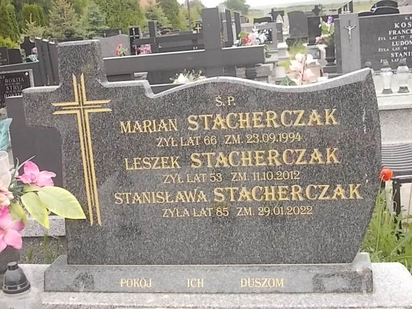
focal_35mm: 51
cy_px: 154
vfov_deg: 28.6
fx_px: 607
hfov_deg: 37.5
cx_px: 206
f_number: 3.6
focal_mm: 7.2
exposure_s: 1/125
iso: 80
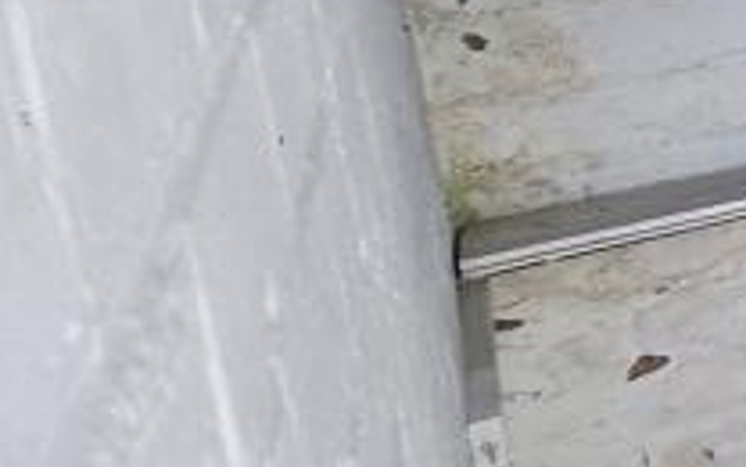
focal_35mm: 68
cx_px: 1747
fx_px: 1383
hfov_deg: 15.7
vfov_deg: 18.1
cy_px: -104
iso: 50
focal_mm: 2.2
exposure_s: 1/130
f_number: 2.2
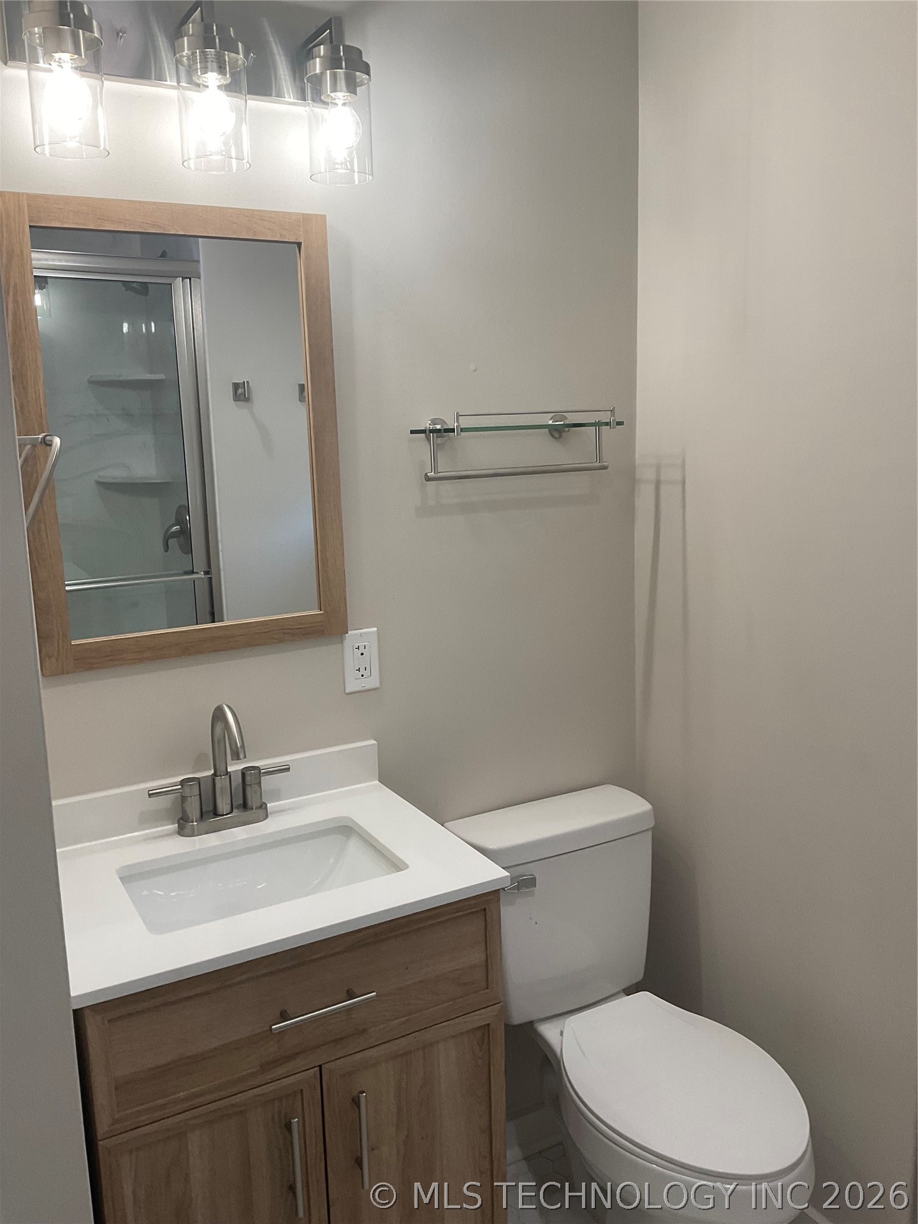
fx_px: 1025
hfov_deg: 48.2
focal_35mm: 29
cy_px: 612
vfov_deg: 61.7
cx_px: 459
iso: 64
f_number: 1.8
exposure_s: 1/120
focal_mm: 3
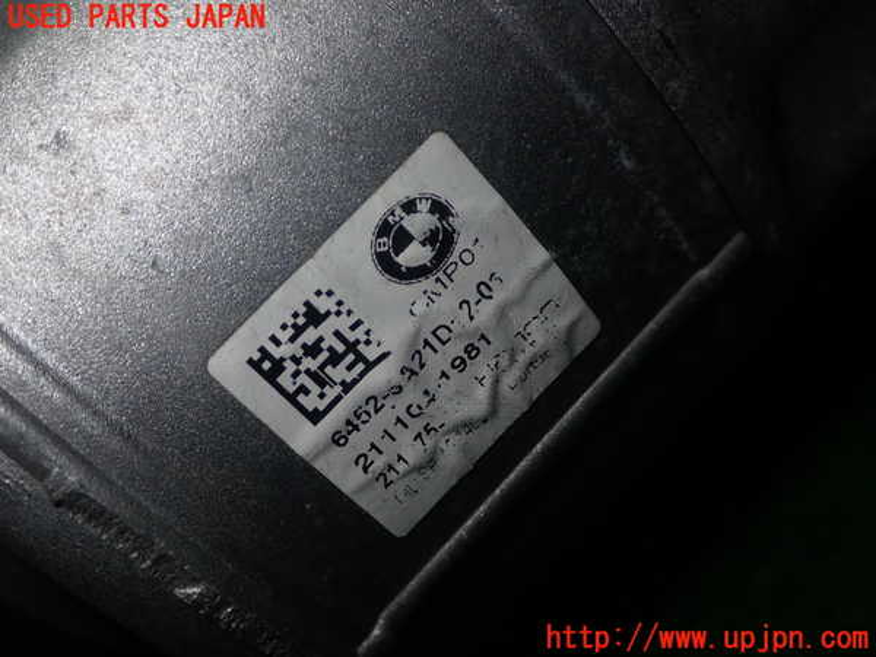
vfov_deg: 30.9
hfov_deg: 40.4
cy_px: 328
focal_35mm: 47
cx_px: 438
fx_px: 1189
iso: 200
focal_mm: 8.4
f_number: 9
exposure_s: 1/50
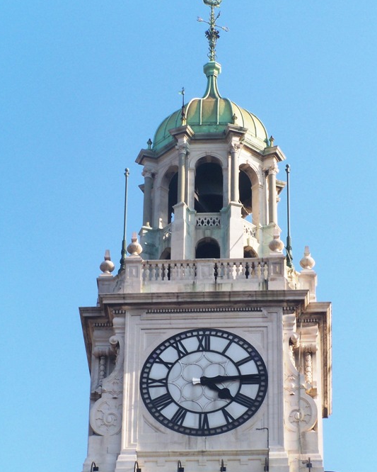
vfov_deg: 13.3
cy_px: 272
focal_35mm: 145
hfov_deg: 10.7
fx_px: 2022
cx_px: 198
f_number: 8
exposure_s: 1/125
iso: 80
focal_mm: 21.2
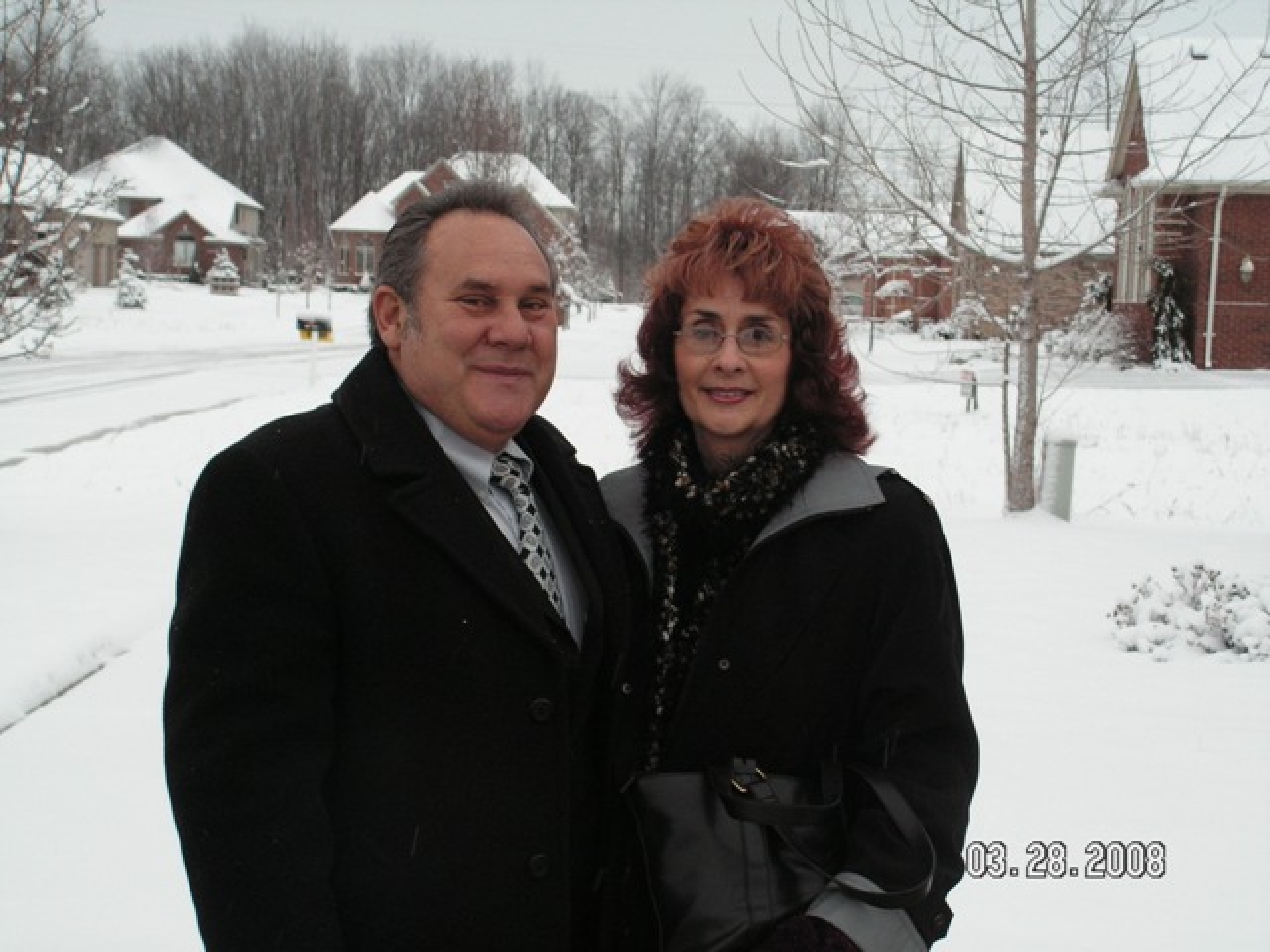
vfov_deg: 21.6
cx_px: 635
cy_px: 476
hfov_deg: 28.6
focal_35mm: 68
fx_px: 2495
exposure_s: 1/80
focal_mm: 11.4
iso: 80
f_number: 3.3
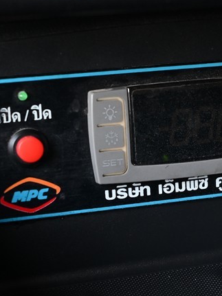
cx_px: 196
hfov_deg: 13.6
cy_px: 144
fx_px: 924
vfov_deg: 18.2
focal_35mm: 108
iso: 560
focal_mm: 44
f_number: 6
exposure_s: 1/45
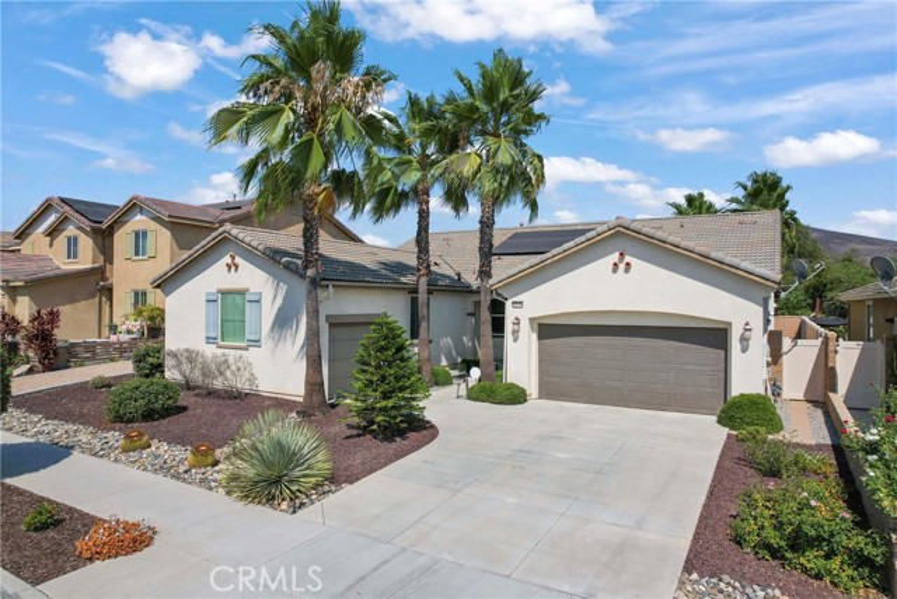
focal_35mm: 22
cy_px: 300
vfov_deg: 57.3
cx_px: 448
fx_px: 548
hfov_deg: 78.6
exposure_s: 1/4000
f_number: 2.8
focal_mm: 8.38
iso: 130
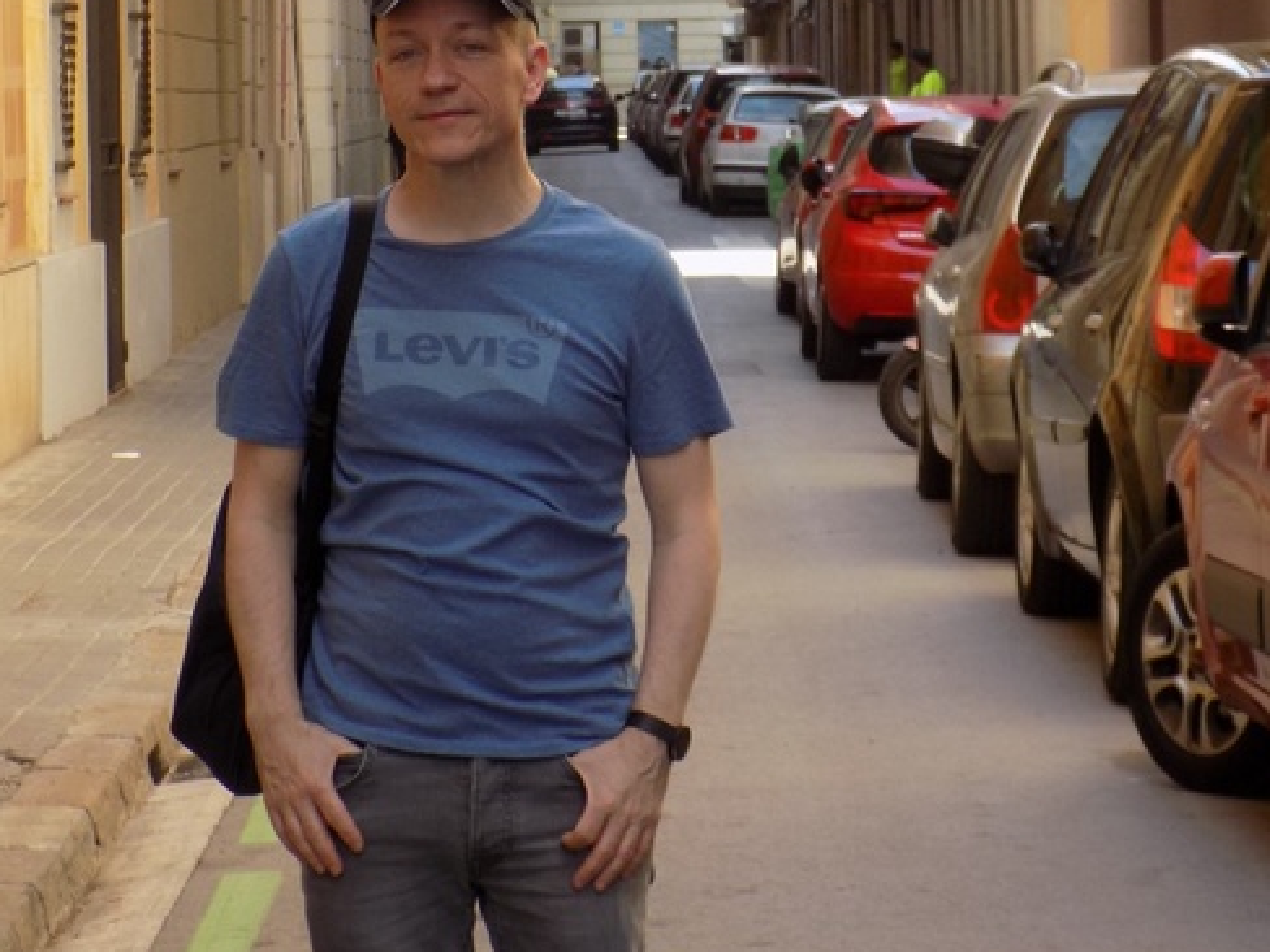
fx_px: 5833
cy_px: 8
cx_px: 718
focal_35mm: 159
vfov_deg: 9.3
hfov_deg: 12.4
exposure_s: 1/100
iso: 80
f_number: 4.6
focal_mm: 17.2
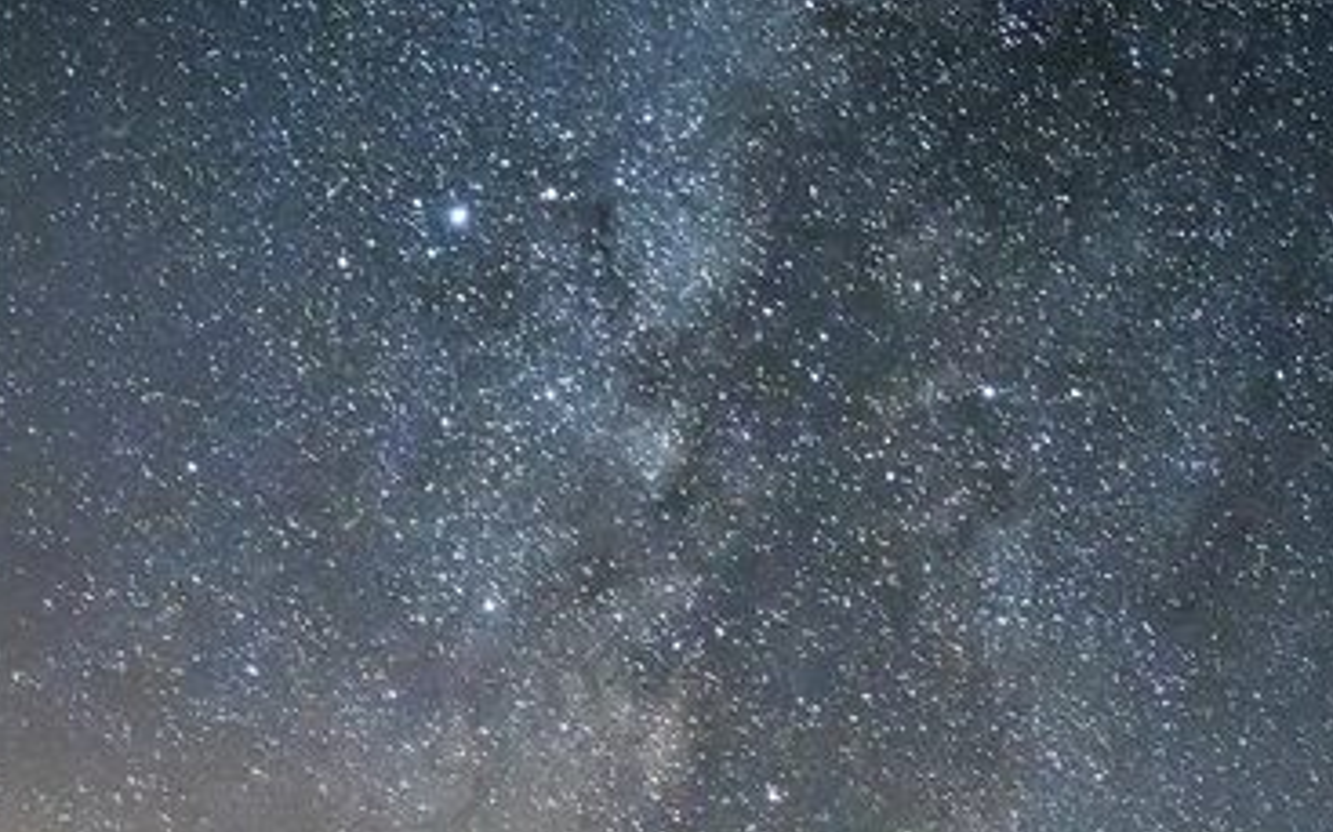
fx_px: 2542
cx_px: 679
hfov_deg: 29.4
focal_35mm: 70
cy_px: 305
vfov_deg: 18.6
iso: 3200
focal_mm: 28
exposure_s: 25
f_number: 3.5
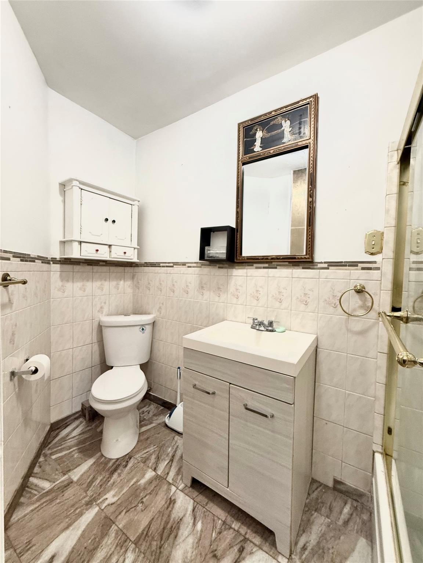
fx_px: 228
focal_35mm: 14
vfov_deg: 102.1
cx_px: 212
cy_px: 282
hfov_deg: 85.7
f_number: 2.2
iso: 400
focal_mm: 2.22
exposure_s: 1/60
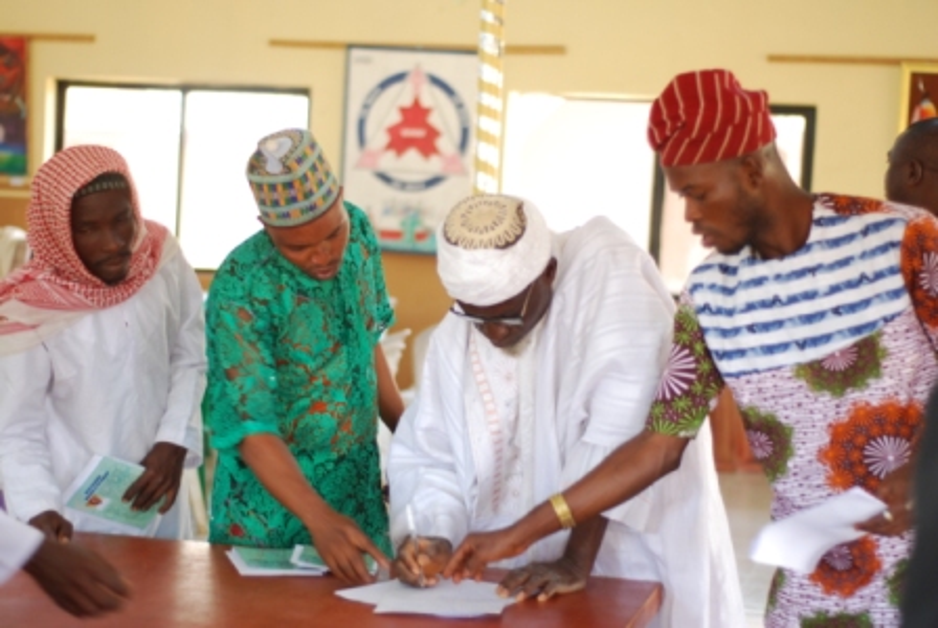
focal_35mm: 75
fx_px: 1957
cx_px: 469
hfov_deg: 27.0
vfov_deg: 18.2
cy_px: 314
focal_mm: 50
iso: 200
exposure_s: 1/50
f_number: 1.8
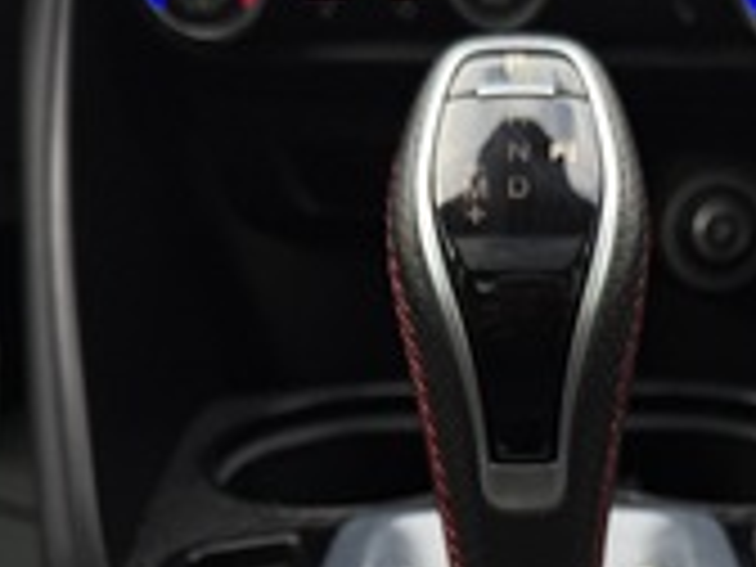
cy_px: 655
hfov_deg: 31.5
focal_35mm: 60
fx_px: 1310
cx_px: 580
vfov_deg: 22.7
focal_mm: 6.76
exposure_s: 1/379
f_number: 1.78
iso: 80
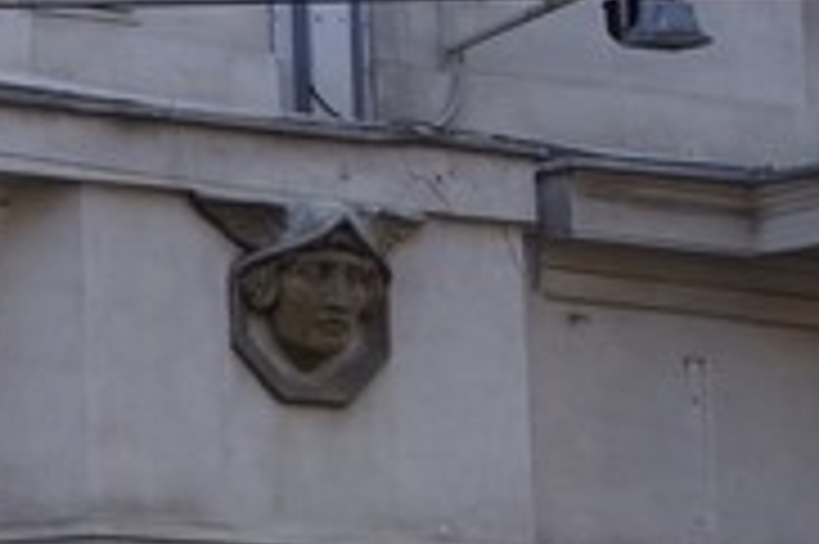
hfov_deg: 8.0
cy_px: 607
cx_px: -639
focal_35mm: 250
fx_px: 5682
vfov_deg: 5.5
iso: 100
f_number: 5
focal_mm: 37.5
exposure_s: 1/125
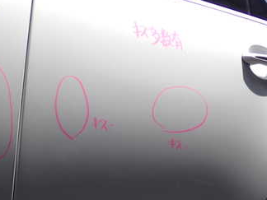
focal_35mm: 76
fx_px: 586
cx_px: 158
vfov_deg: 19.3
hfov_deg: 25.6
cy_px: 136
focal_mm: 7.31
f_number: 2.8
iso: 100
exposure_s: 1/640
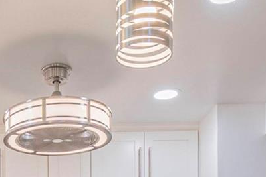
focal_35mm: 60
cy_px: 287
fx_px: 443
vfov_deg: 19.0
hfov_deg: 31.9
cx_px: 31
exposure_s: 1/100
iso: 320
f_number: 7.1
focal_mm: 10
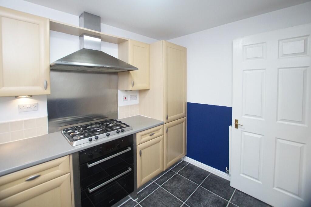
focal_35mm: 15
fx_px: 130
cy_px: 104
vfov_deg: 77.3
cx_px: 156
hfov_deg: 100.4
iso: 1600
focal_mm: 10
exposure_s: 1/160
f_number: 3.5
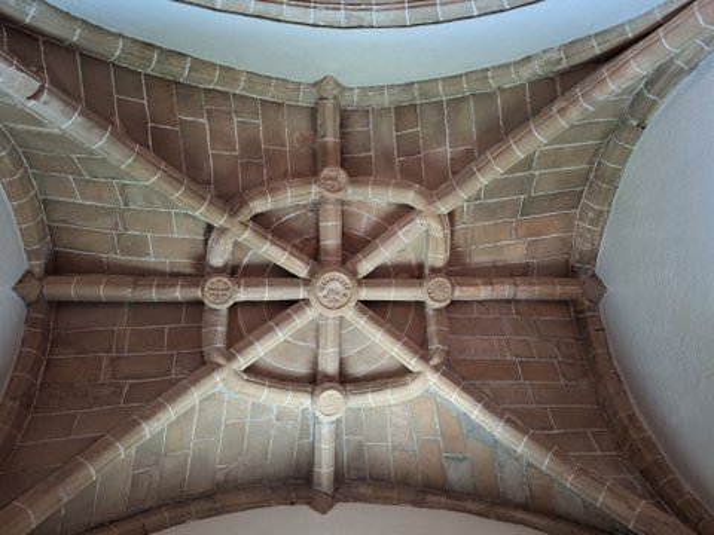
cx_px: 357
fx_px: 474
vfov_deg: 58.9
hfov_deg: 73.9
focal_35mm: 23
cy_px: 268
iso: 500
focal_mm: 5.54
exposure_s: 1/20
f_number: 1.8
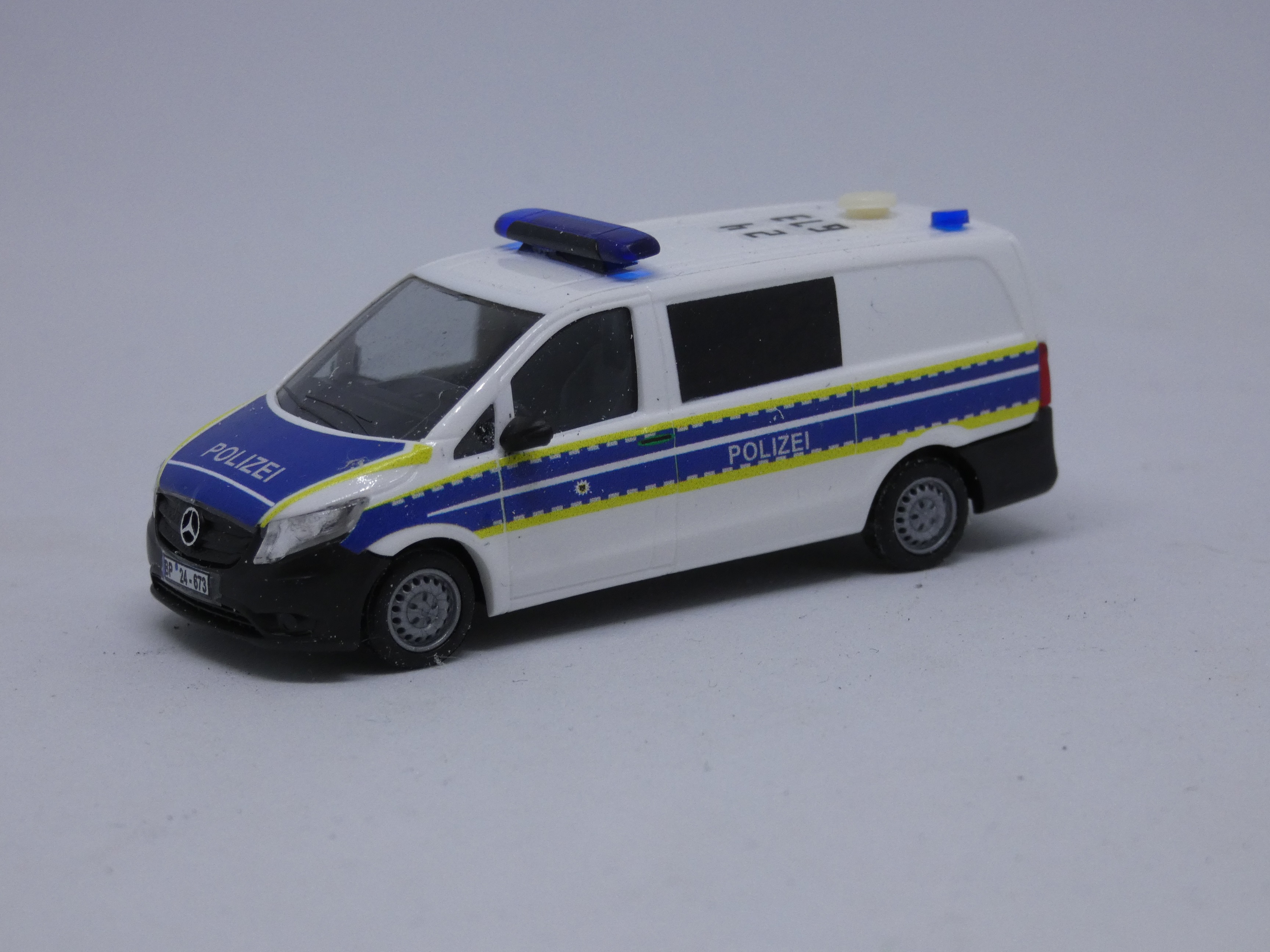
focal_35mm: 125
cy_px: 476
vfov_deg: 11.9
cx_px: 635
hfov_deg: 15.8
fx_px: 4586
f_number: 5.2
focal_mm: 22.4
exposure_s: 1/80
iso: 200
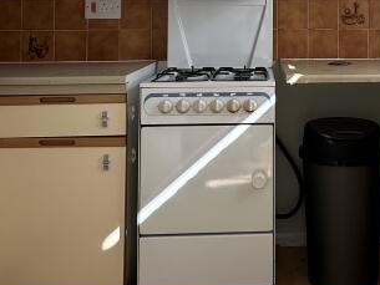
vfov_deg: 28.9
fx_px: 516
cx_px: 298
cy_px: -2
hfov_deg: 39.0
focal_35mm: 47
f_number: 2.2
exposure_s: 1/185
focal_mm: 2.22
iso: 40
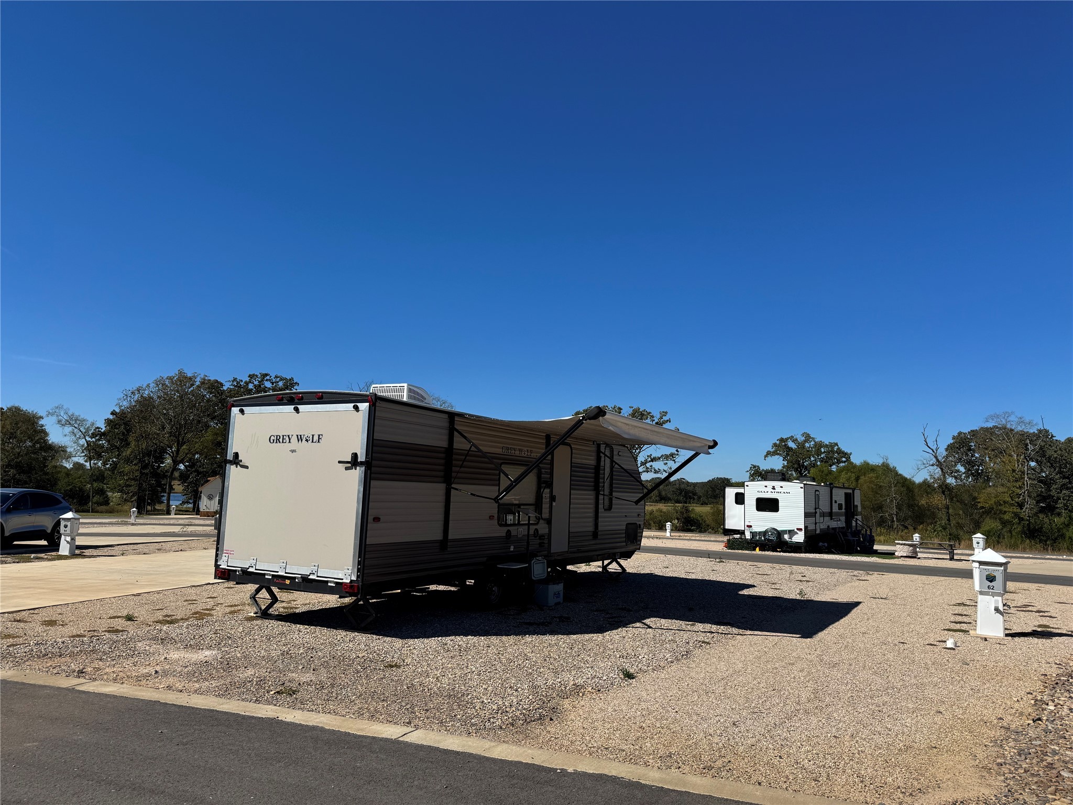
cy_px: 402
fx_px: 744
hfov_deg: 71.6
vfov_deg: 56.8
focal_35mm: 24
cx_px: 536
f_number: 1.78
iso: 80
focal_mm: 6.76
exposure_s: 1/7092
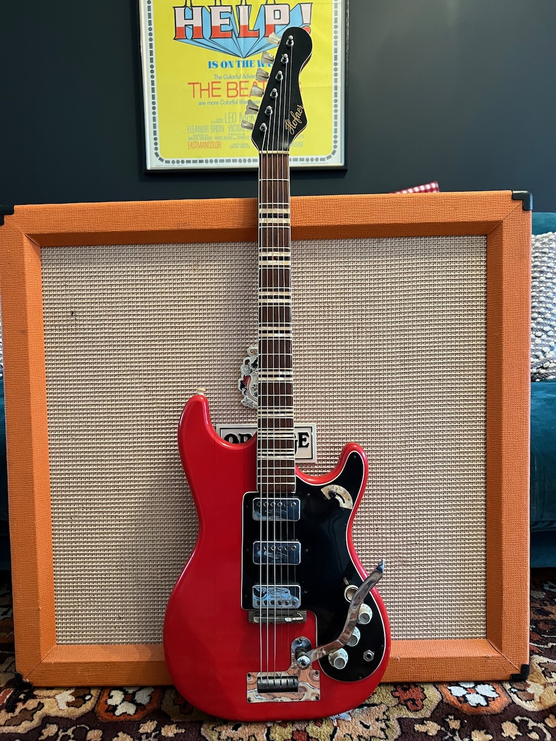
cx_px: 278
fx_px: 557
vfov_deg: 67.3
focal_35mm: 26
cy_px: 370
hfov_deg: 53.1
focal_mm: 5.7
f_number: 1.5
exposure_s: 1/33
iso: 400
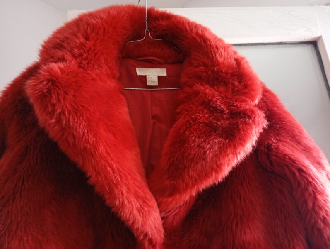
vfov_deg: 49.9
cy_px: 124
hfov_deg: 63.4
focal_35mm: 28
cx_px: 165
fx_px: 267
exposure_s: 1/25
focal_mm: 4.27
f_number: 1.8
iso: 1121
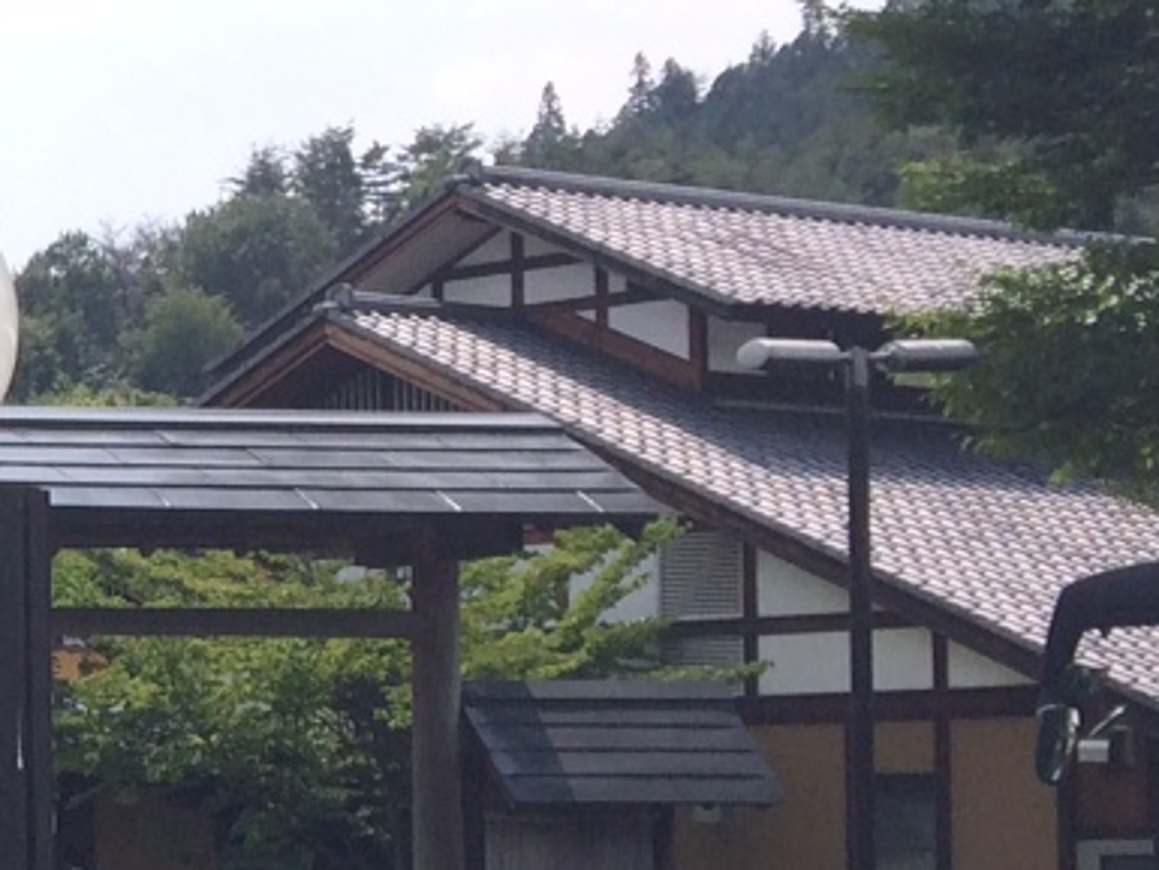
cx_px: -1171
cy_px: 722
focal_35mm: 123
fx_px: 4120
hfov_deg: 13.6
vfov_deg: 12.0
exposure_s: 1/2160
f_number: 2.2
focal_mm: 4.15
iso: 32
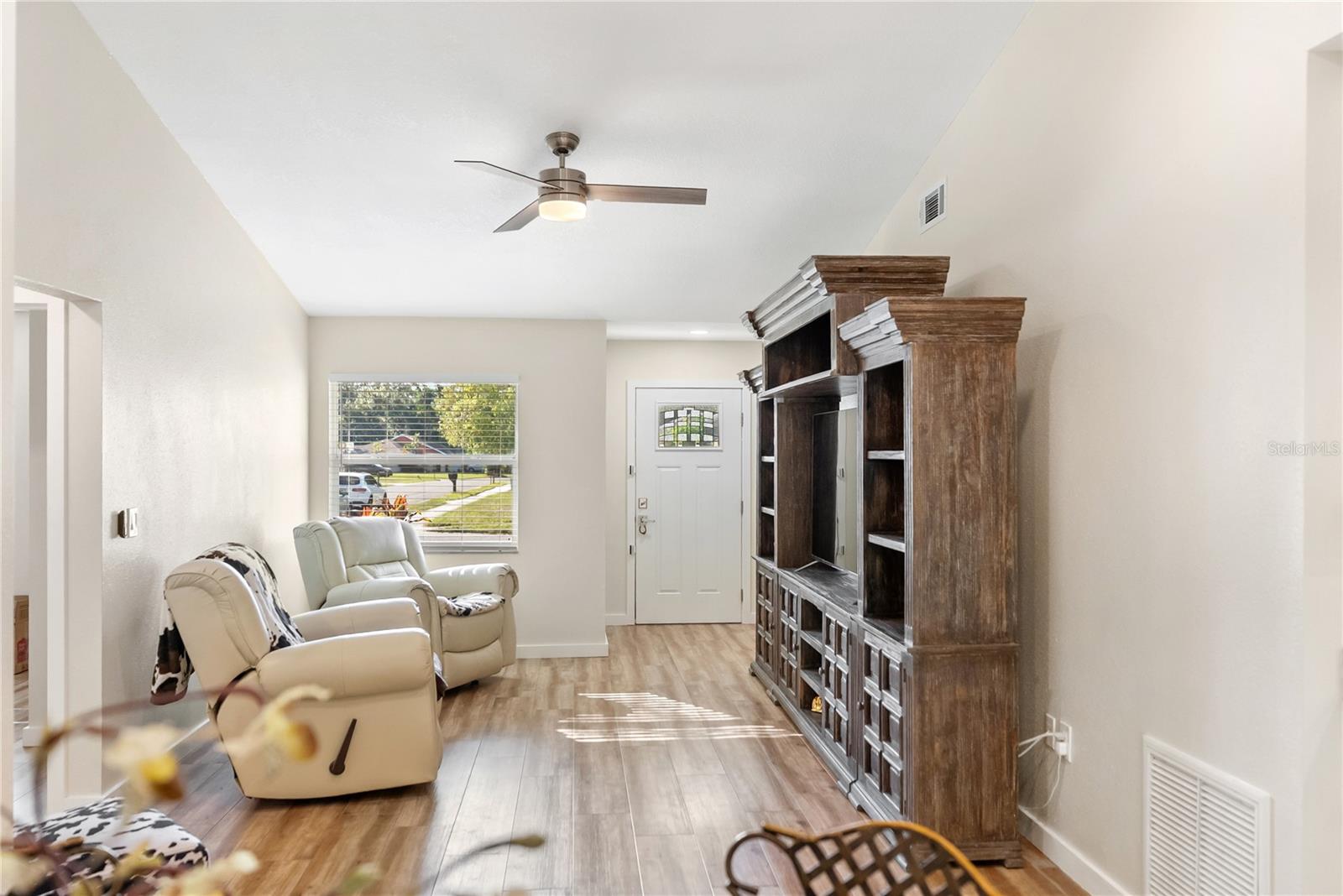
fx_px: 1008
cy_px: 448
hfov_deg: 67.4
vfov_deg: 48.0
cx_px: 672
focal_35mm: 27
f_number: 2.8
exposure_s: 1/500
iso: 2000
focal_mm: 27
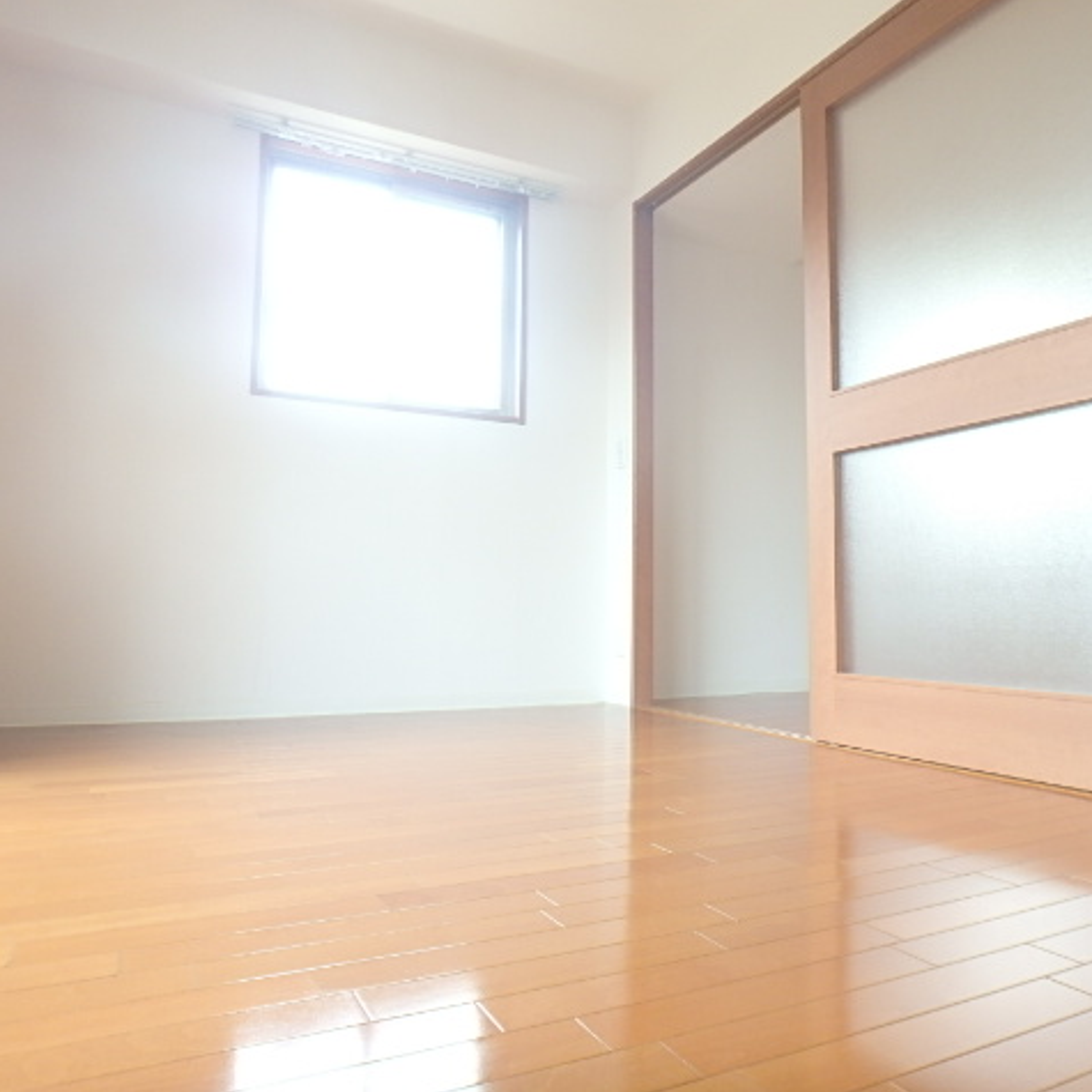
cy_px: 545
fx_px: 892
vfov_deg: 62.9
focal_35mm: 25
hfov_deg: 62.7
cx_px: 623
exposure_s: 1/30
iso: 200
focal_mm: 3.7
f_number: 3.5
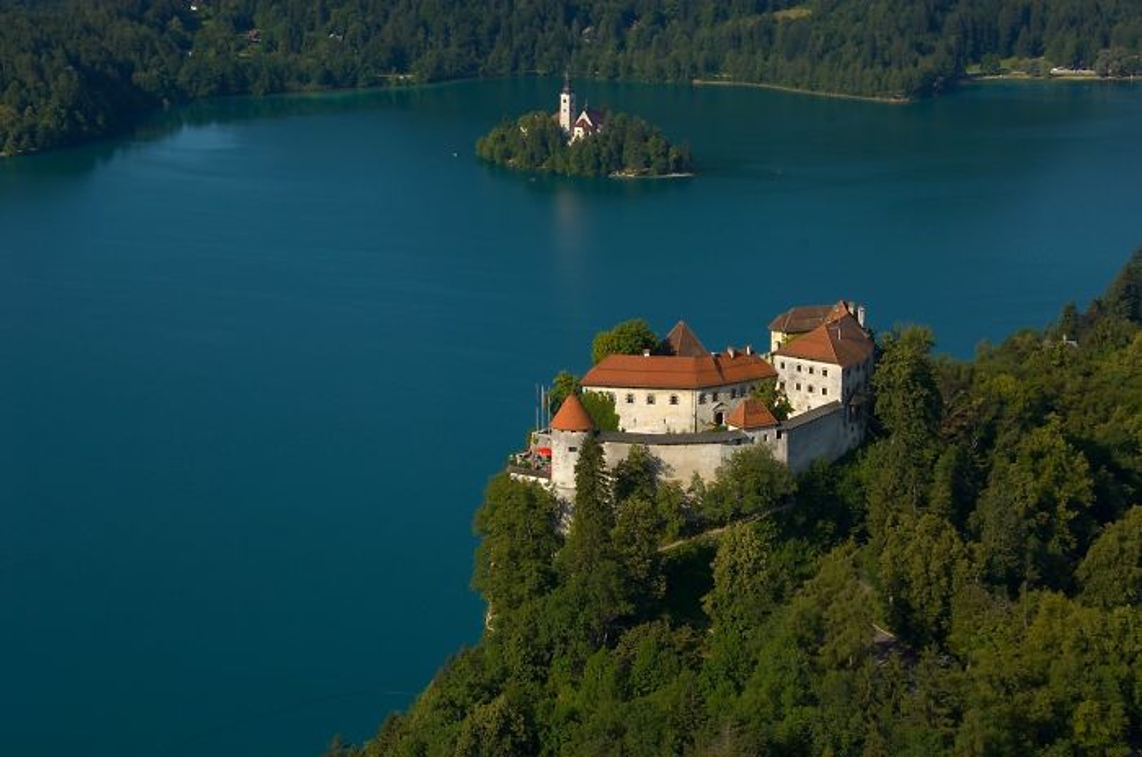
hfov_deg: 26.0
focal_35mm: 78
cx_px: 571
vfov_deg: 17.4
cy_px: 378
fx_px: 2470
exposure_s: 1/250
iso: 100
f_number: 8
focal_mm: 52
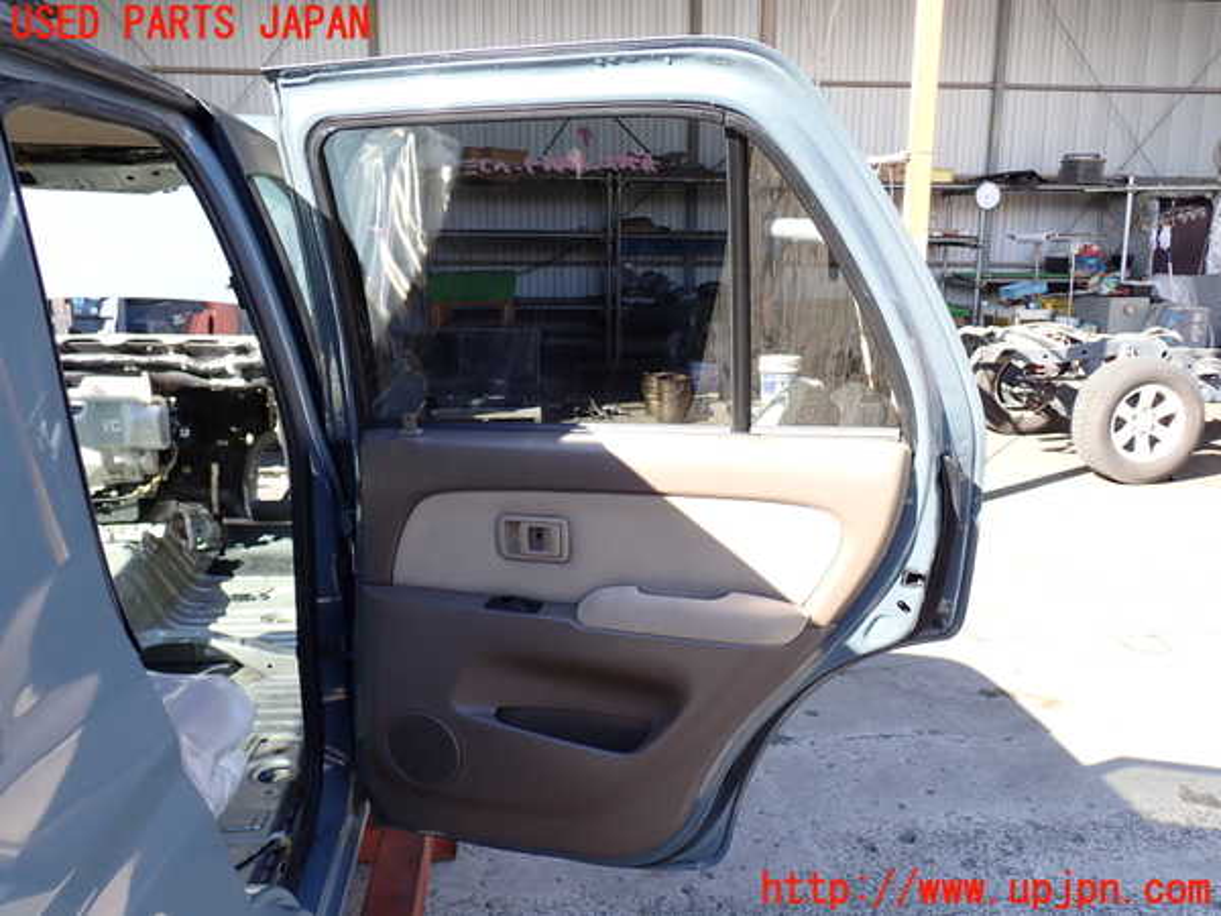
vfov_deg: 46.8
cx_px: 610
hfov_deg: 60.0
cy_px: 458
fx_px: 1058
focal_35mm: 30
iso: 100
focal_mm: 5.4
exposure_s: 1/160
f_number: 3.2
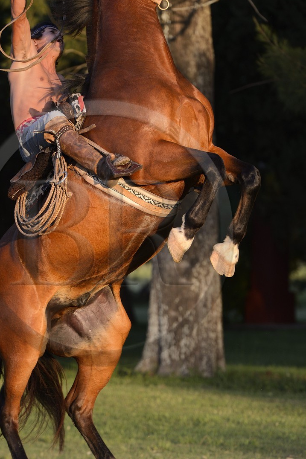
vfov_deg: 7.5
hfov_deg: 5.0
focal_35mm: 275
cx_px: 101
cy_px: 233
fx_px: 3507
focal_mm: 185
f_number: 4.5
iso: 400
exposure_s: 1/640
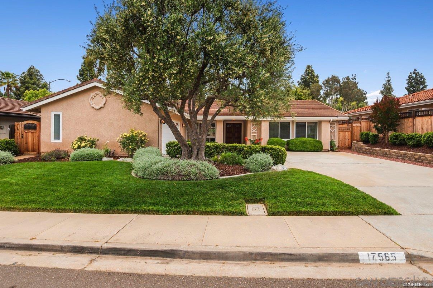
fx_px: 216
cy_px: 137
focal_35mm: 18
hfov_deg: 90.0
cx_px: 212
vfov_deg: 67.3
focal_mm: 11.5
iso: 125
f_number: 8
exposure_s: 1/250
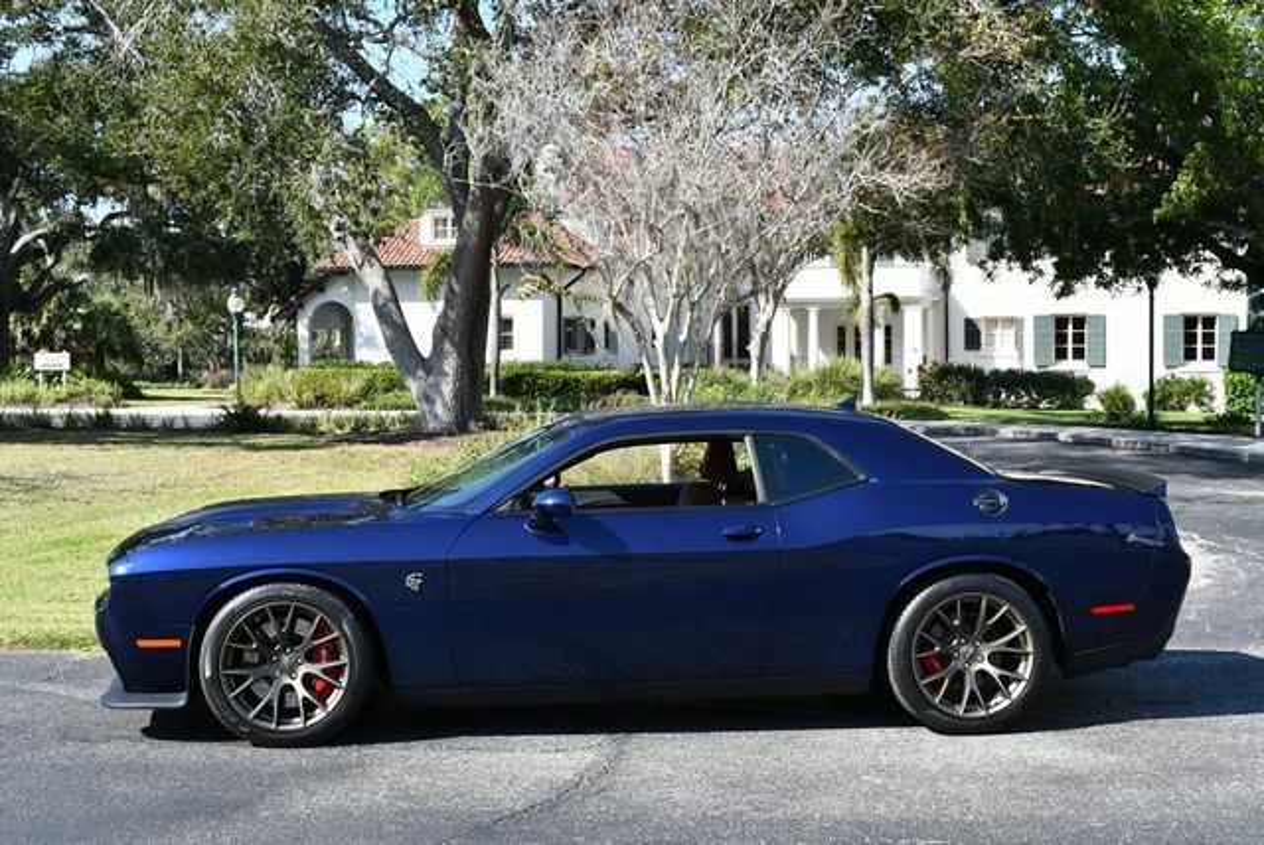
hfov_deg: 41.1
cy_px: 422
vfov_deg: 28.1
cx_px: 632
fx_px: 1687
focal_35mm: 48
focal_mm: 24
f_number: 8
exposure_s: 1/250
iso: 180
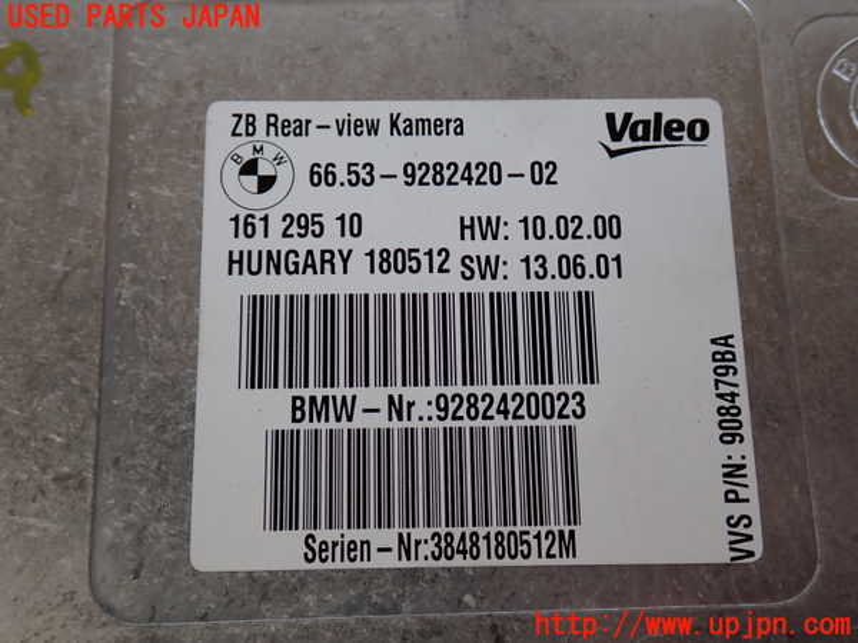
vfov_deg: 39.7
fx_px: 892
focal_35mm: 36
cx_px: 429
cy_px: 322
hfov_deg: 51.4
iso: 160
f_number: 2.5
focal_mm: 6.37
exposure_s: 1/80
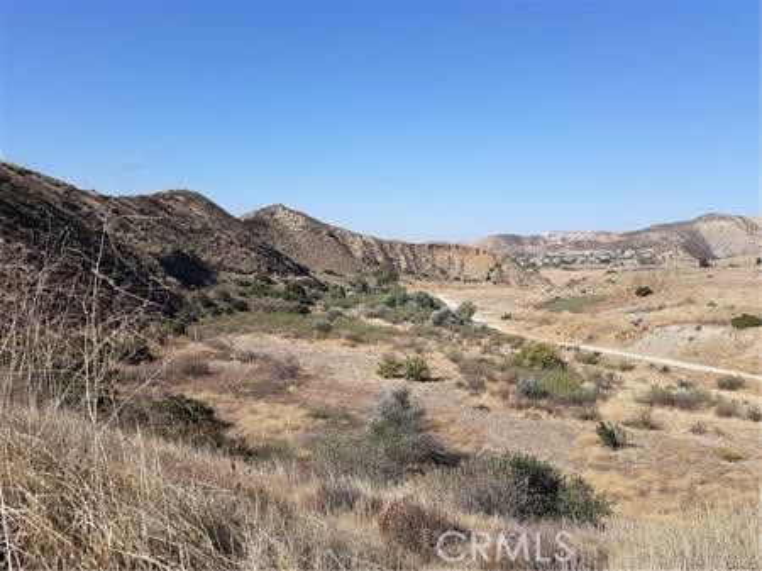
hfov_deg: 63.5
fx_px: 616
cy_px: 286
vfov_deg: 49.7
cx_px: 381
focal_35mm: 28
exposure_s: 1/1664
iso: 40
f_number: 1.7
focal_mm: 3.7
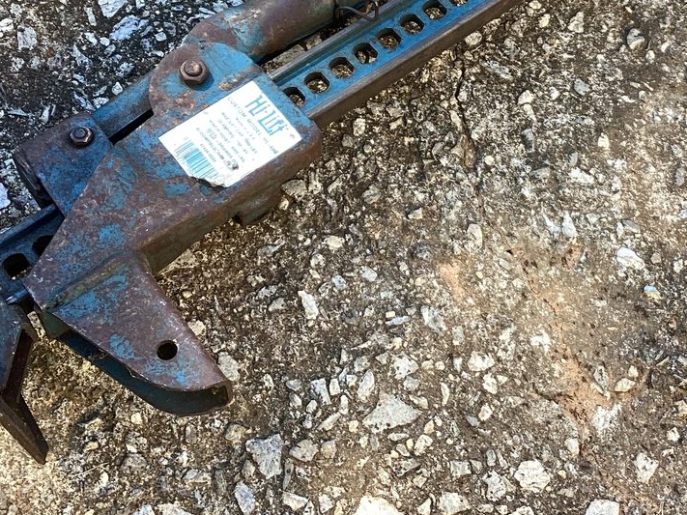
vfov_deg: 21.9
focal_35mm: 66
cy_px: 85
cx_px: 450
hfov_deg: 29.2
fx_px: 1310
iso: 25
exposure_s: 1/100
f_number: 2.4
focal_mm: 3.3
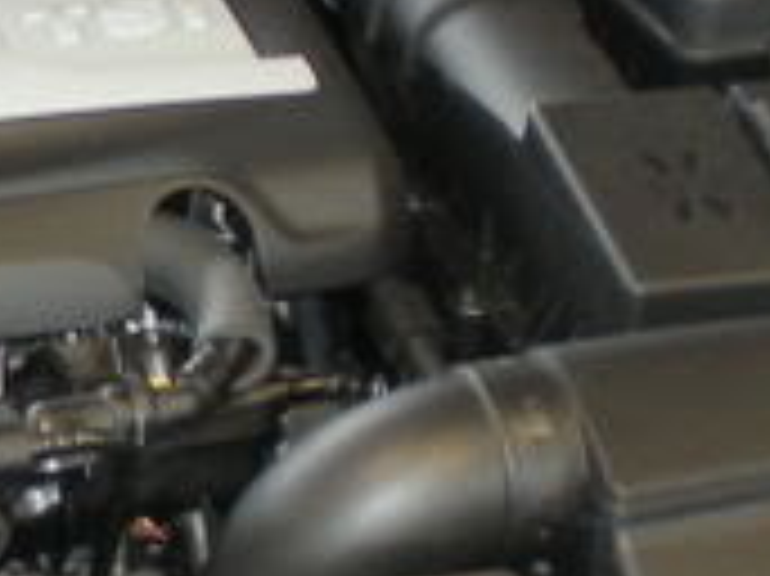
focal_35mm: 178
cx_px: -108
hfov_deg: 10.9
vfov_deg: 8.3
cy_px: 284
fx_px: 3957
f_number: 3.1
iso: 152
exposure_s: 1/30
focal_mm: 6.3
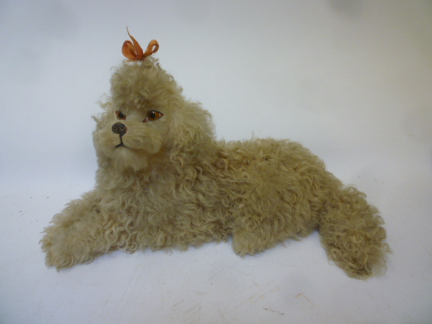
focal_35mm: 29
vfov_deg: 48.2
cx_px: 216
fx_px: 362
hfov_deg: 61.7
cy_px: 162
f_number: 3.3
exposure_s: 1/30
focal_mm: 5.2
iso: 160
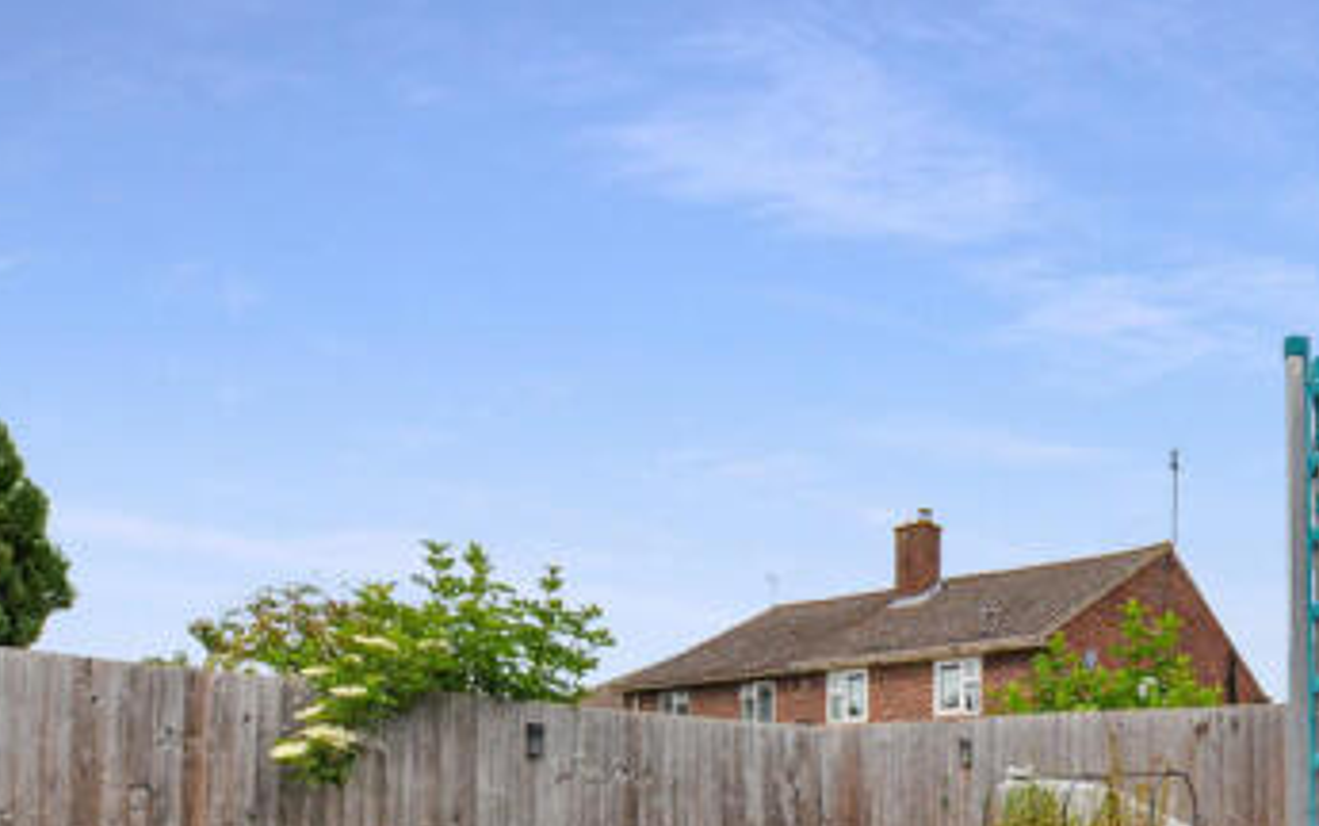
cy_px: 818
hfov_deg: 58.4
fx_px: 1043
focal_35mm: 29
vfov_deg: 38.5
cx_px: 1101
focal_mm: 10
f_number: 9
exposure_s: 1/640
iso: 800
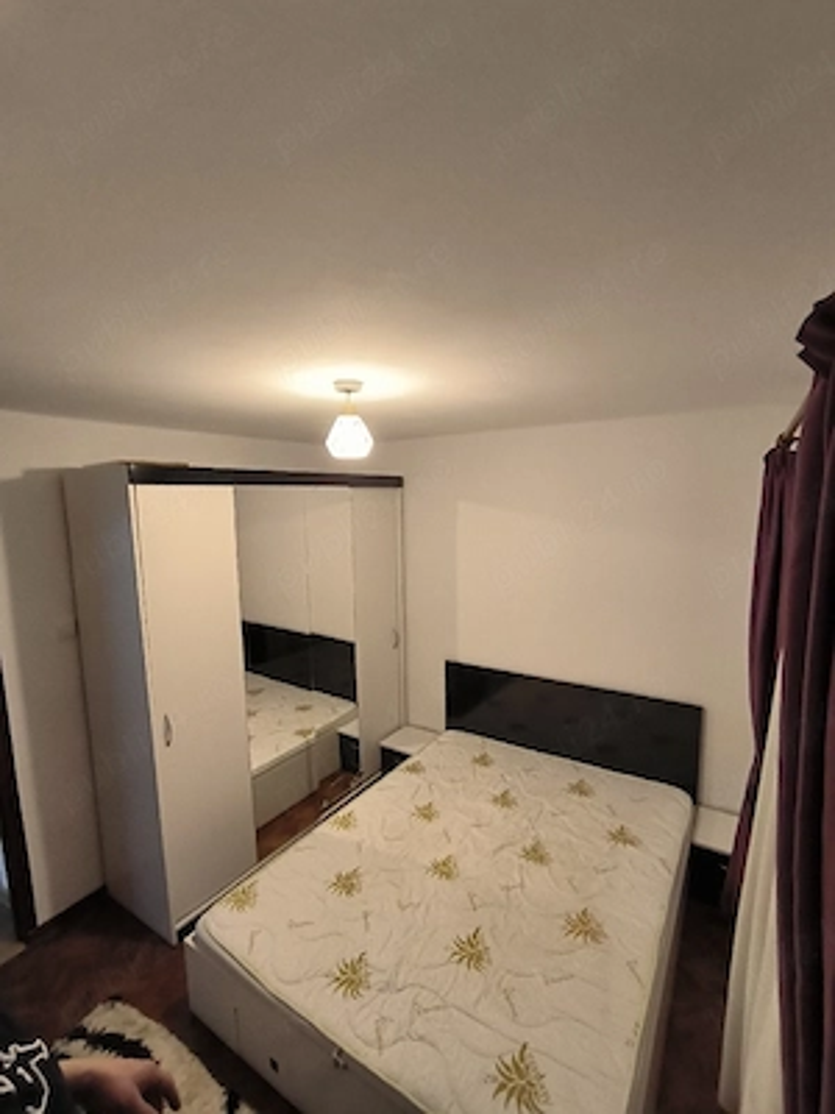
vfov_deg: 94.5
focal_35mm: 16
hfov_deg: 78.1
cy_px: 557
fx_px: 515
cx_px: 418
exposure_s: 1/25
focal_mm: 1.65
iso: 519
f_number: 2.2
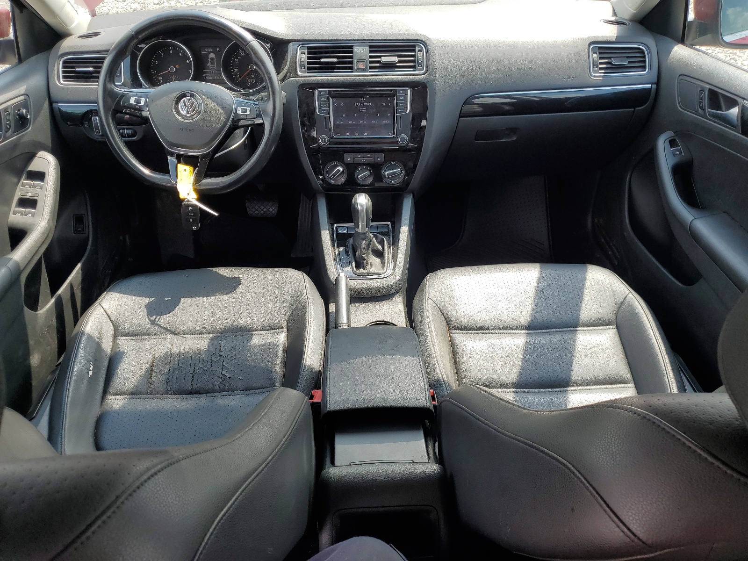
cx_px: 374
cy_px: 280
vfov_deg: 53.1
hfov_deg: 67.3
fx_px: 562
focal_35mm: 26
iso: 50
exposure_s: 1/556
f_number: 1.5
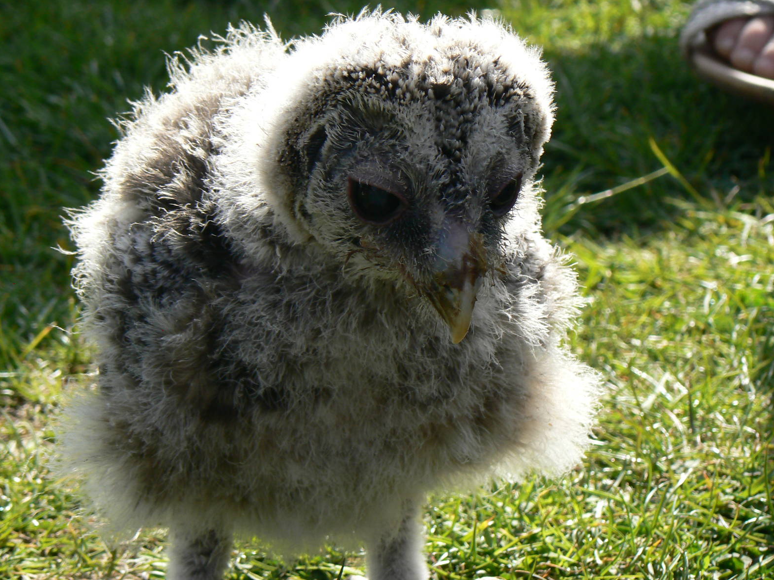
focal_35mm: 134
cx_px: 390
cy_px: 289
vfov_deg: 11.1
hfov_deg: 14.7
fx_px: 2996
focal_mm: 22.1
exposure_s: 1/320
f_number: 5.6
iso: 100
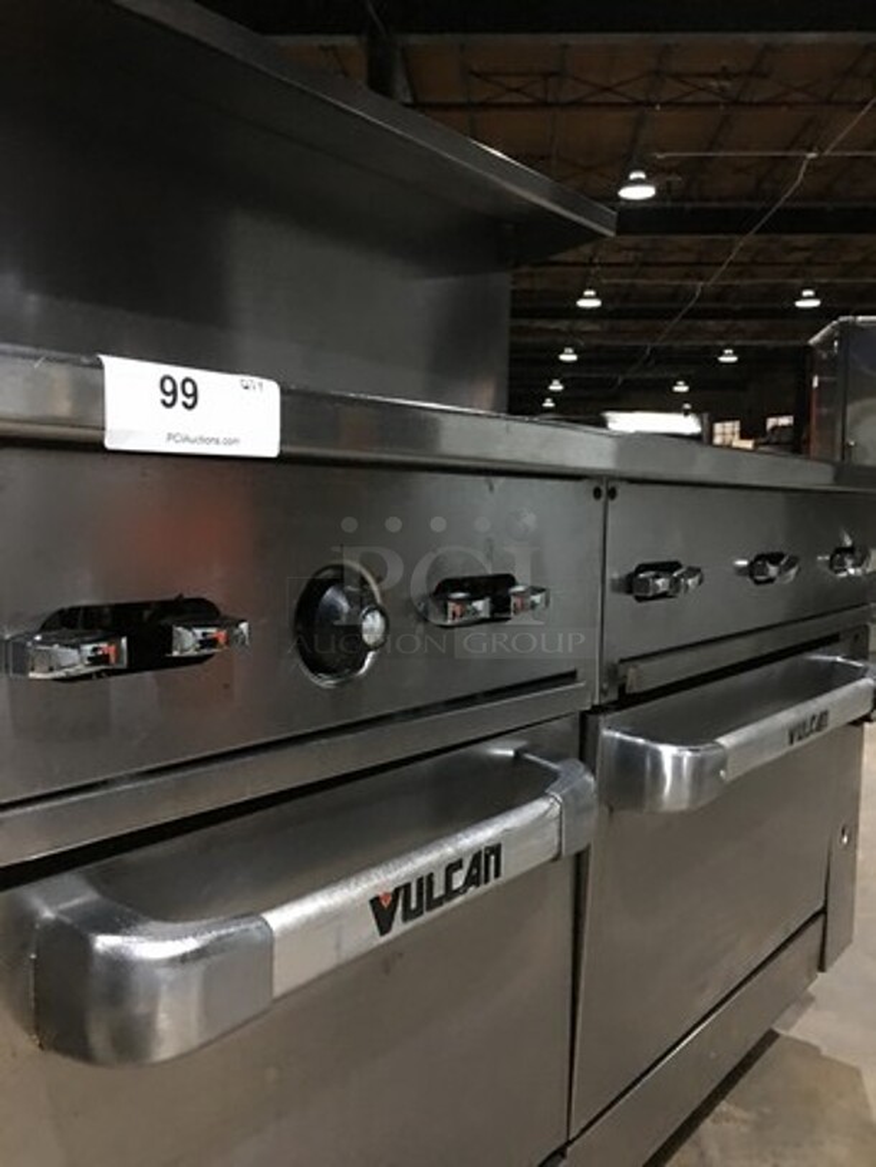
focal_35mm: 29
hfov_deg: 48.2
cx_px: 438
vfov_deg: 61.7
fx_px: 978
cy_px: 584
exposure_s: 1/4
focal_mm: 4.15
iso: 100
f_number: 2.2
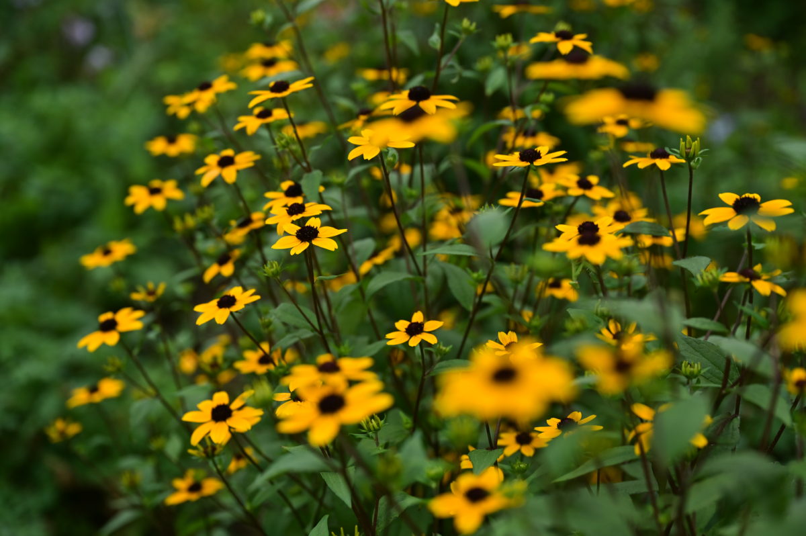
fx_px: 1208
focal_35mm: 54
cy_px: 268
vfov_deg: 25.0
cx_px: 403
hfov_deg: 36.9
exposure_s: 1/1600
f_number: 4
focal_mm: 54
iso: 400
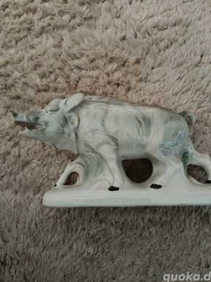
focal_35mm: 25
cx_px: 109
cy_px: 137
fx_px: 203
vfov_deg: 69.4
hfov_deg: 54.9
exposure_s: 1/25
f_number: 1.88
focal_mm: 5.59
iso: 1555
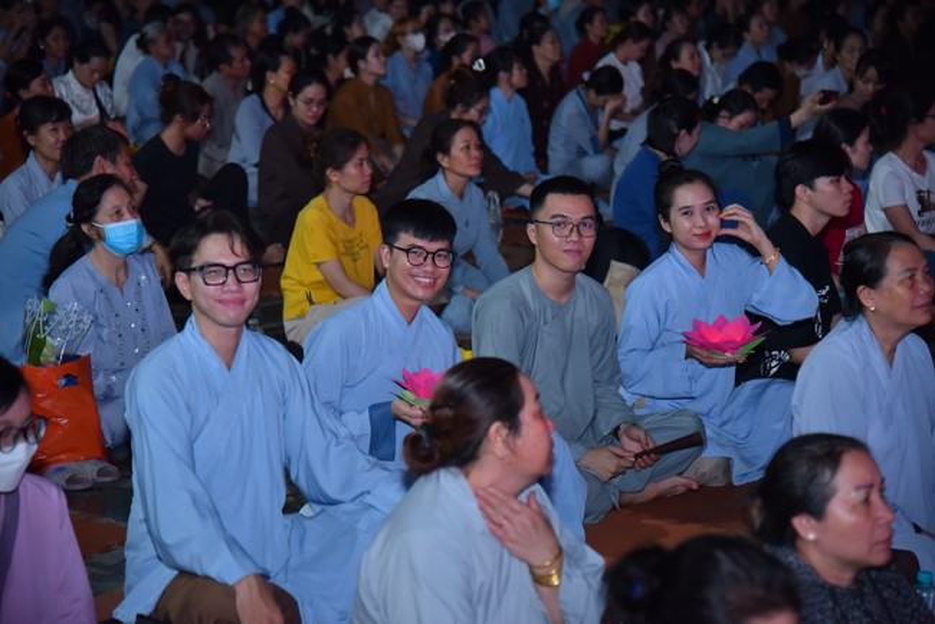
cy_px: 312
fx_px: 2209
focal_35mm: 85
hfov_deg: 23.9
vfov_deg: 16.1
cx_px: 468
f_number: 4
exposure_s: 1/200
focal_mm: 85
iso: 1250
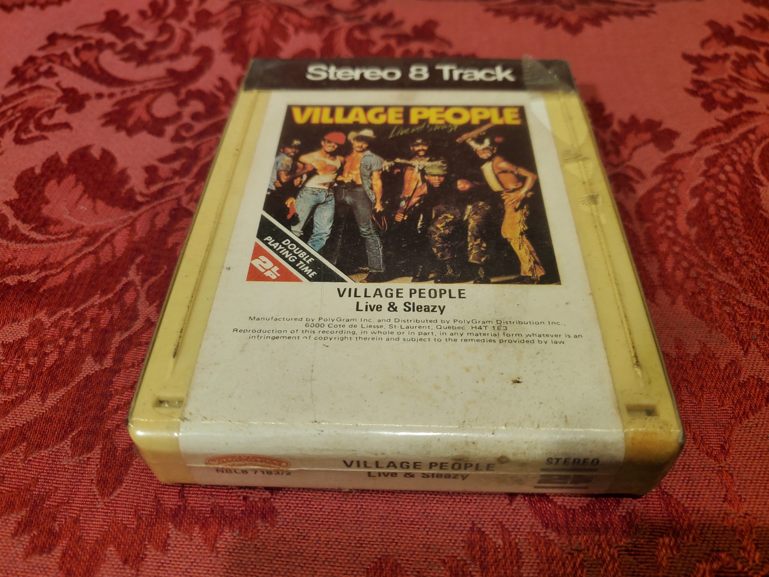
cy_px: 288
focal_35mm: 26
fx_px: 578
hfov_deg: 67.3
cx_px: 384
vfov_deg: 53.1
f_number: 1.5
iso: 50
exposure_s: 1/186
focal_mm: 4.3
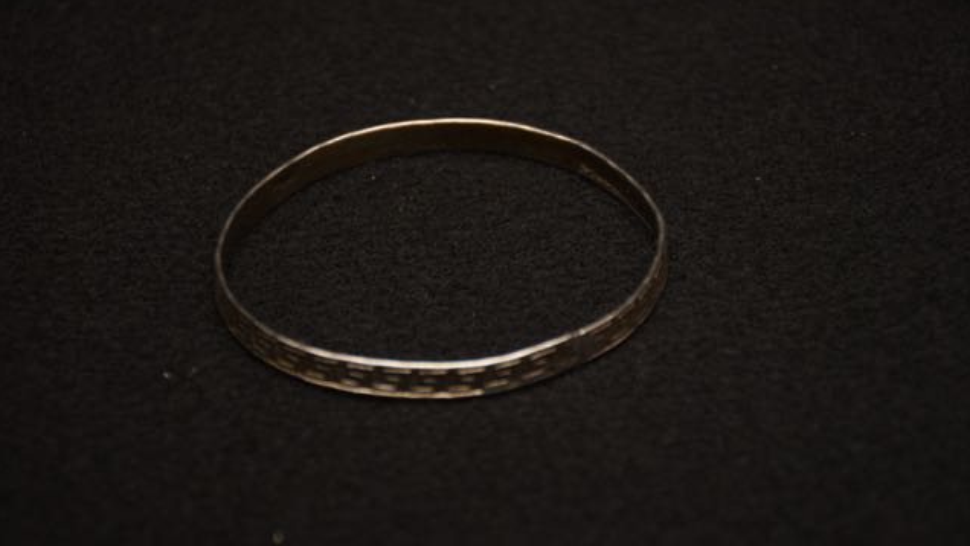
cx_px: 485
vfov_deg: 9.0
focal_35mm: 135
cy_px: 262
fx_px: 3461
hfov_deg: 16.0
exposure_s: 1/160
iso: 160
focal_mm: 85
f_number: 5.3
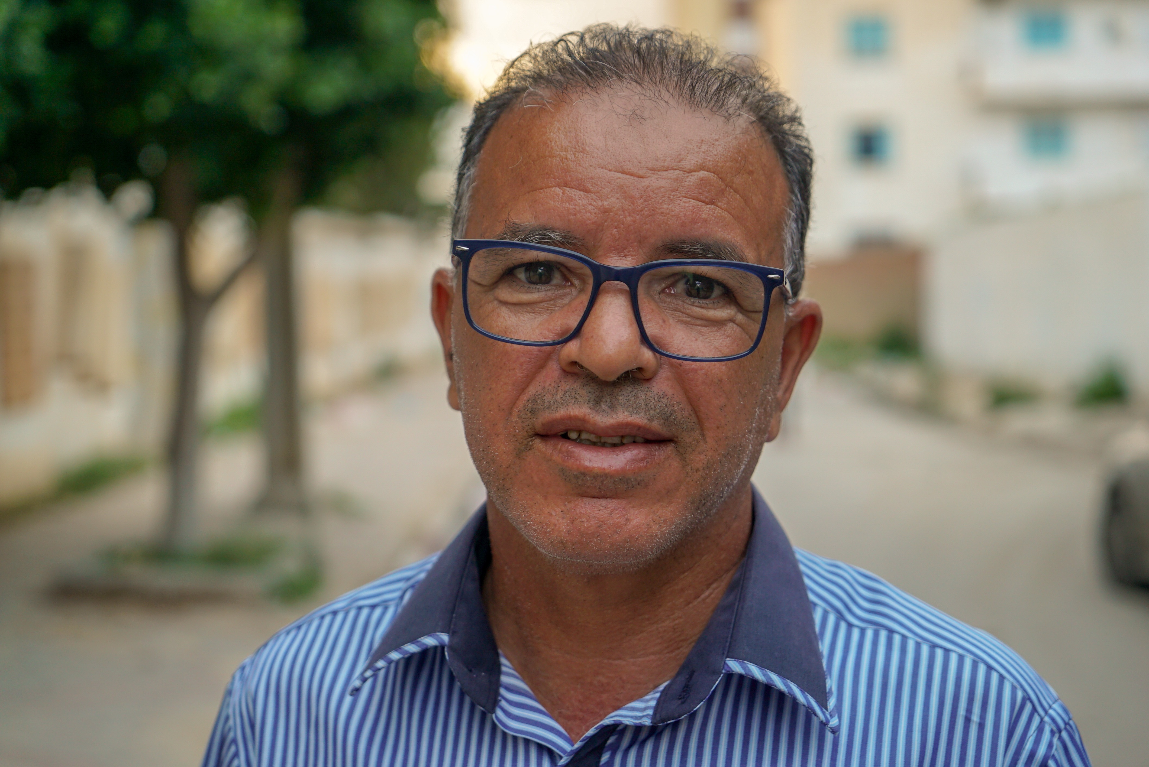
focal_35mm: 60
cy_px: 384
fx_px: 1916
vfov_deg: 22.7
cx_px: 574
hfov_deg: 33.4
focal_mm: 60
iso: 320
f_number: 4
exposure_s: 1/60
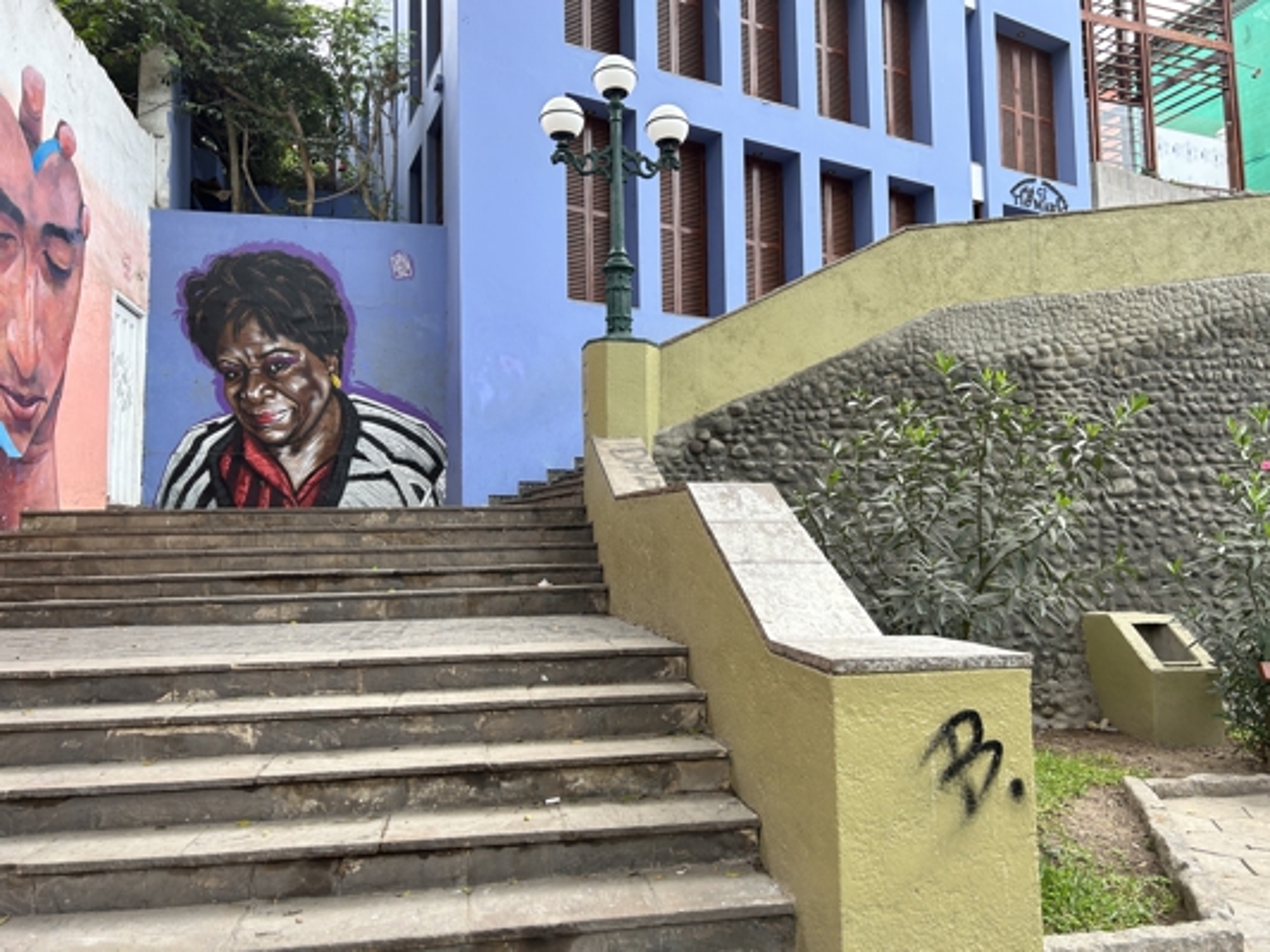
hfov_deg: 67.3
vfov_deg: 53.1
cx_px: 635
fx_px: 954
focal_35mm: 26
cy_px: 476
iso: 50
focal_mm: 5.7
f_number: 1.5
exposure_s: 1/121
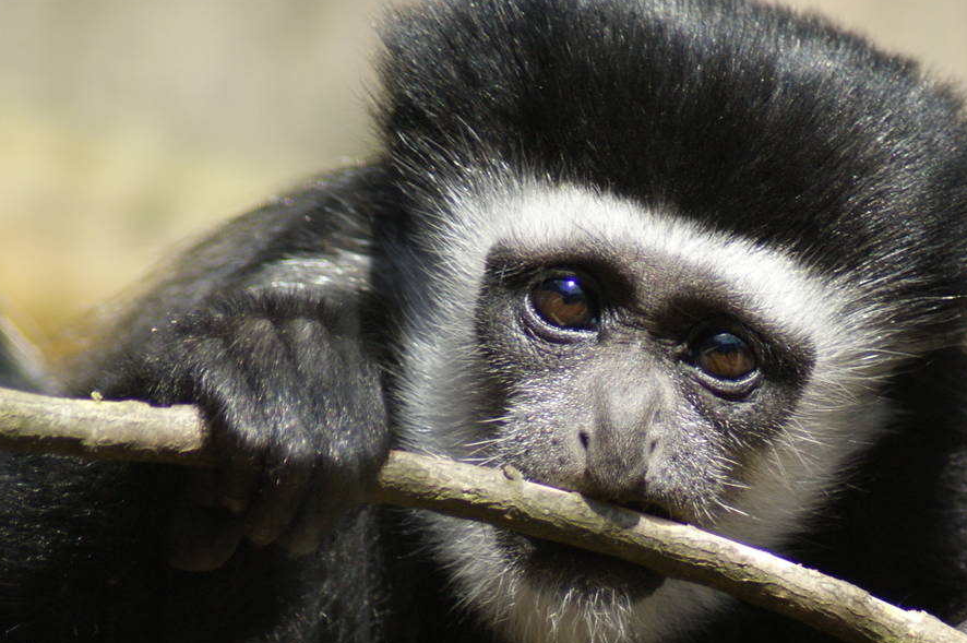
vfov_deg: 1.7
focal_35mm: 813
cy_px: 496
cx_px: 594
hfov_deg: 2.5
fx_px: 21817
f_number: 5.6
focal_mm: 300
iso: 400
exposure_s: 1/500
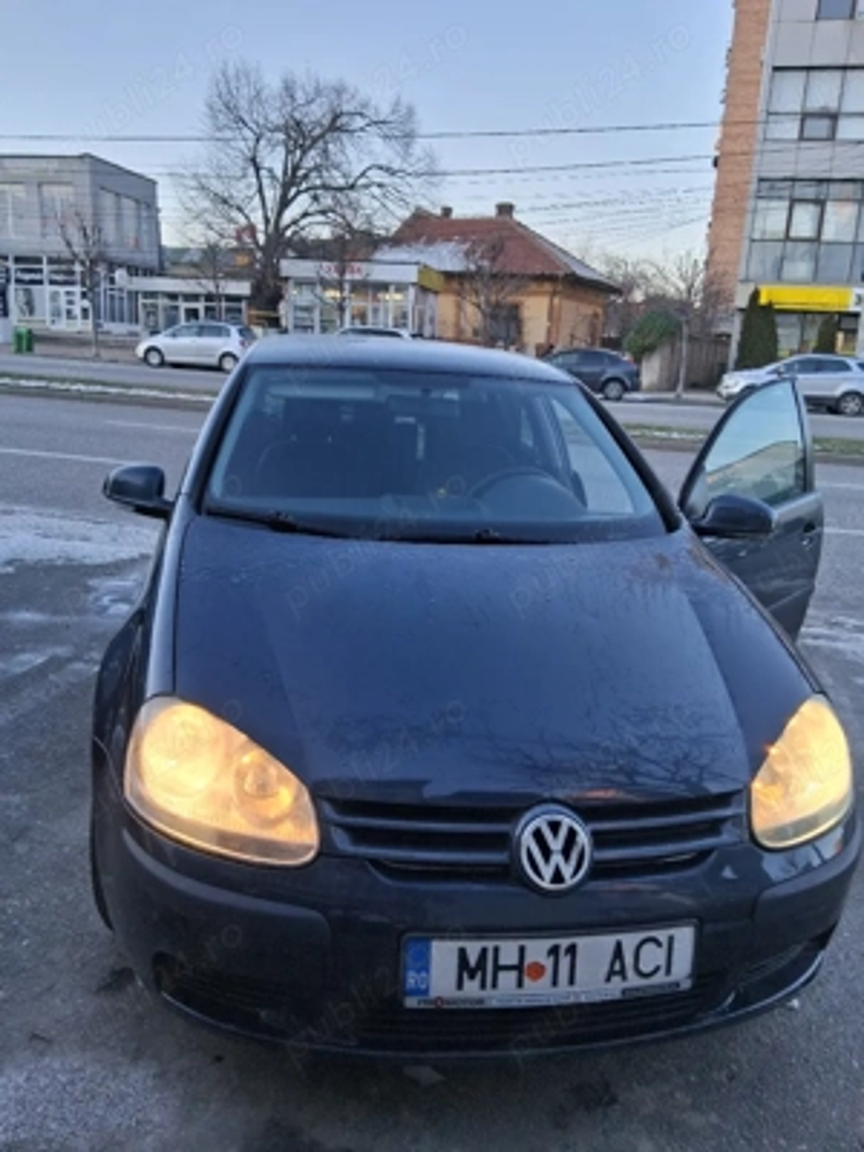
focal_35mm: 26
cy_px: 576
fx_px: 865
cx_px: 432
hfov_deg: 53.1
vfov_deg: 67.3
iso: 50
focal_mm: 3.98
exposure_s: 1/100
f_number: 1.8
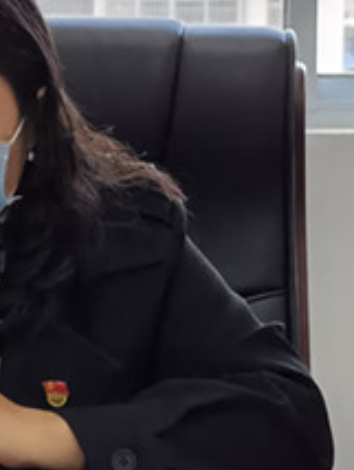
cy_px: 248
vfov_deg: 8.7
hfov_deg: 6.5
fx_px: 3089
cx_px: 33
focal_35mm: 227
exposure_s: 1/100
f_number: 2.4
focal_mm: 7.48
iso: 250
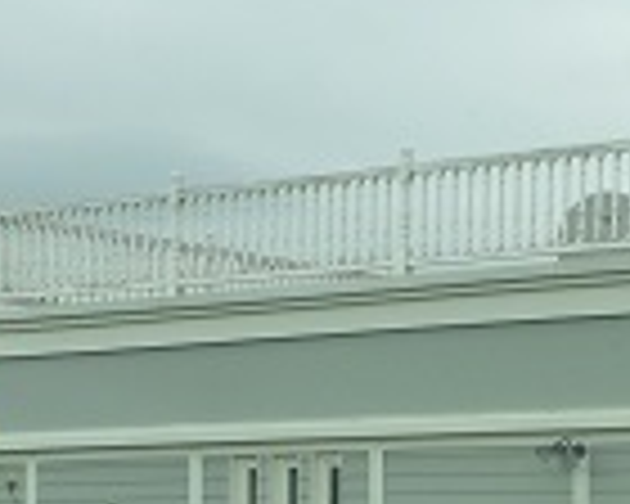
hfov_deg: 14.7
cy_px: 441
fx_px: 2405
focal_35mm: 129
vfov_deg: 11.9
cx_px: 603
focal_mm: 5.2
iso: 125
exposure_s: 1/500
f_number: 3.3
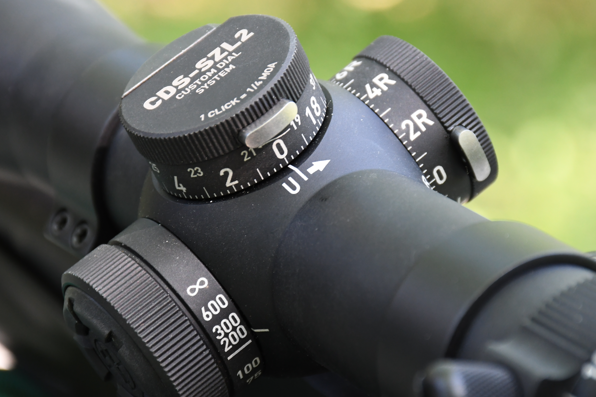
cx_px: 307
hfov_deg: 8.2
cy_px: 169
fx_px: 4139
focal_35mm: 250
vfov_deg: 5.5
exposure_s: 1/60
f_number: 10
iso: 1400
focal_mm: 140
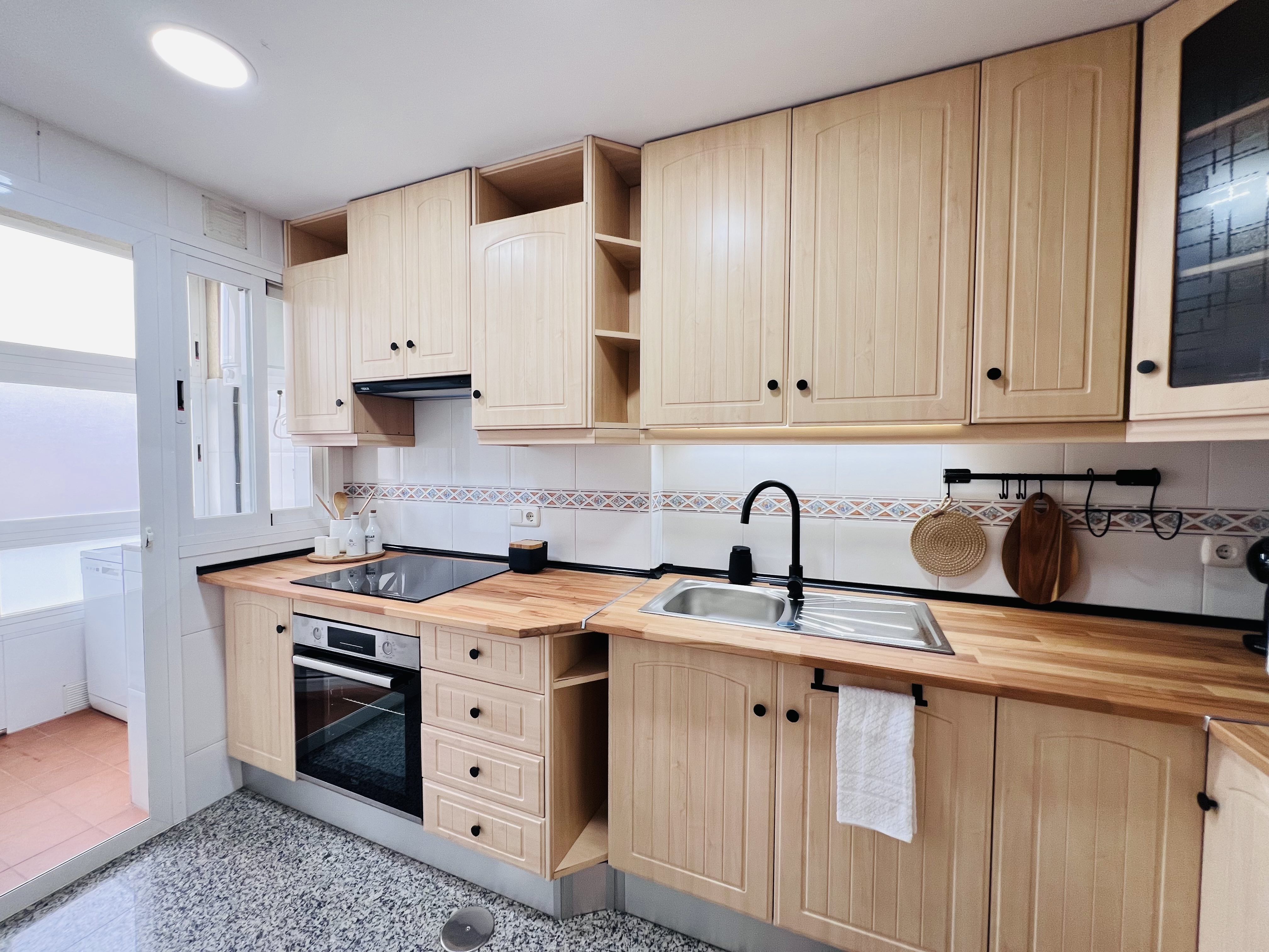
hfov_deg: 106.2
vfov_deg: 89.9
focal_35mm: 13
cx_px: 634
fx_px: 477
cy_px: 476
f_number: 1.8
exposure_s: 1/100
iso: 100
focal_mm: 1.57
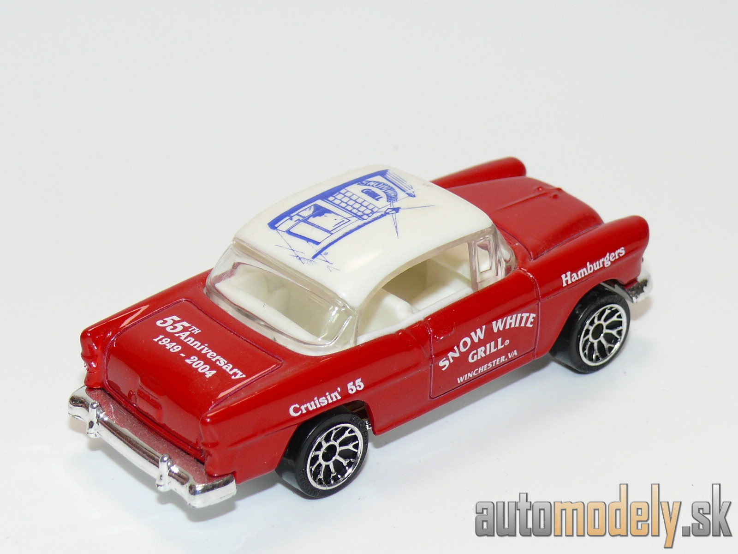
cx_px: 369
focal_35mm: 102
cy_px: 277
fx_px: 2175
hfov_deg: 19.3
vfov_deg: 14.5
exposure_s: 1/30
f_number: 4
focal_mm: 13.4
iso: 100
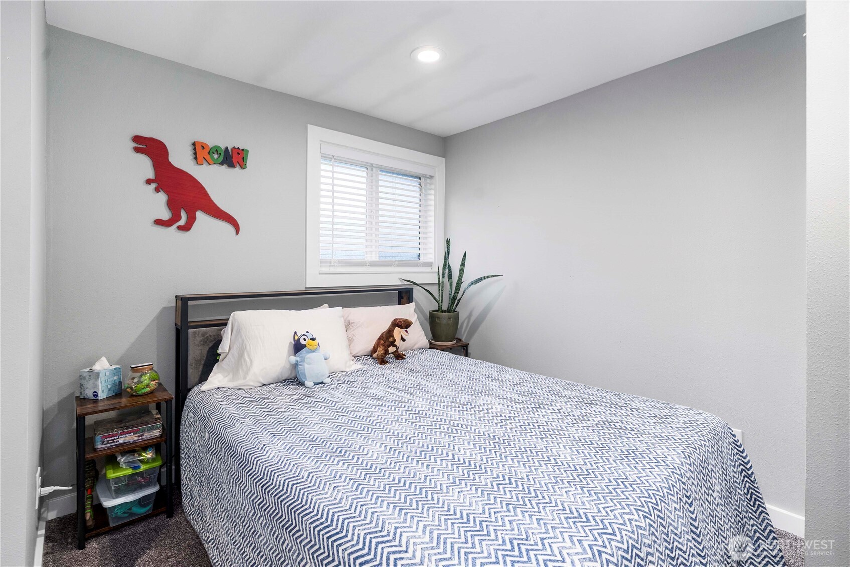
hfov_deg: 96.7
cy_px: 284
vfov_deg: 73.8
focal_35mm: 16
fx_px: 378
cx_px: 425
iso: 160
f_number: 7.1
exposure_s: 1/60
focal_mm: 16
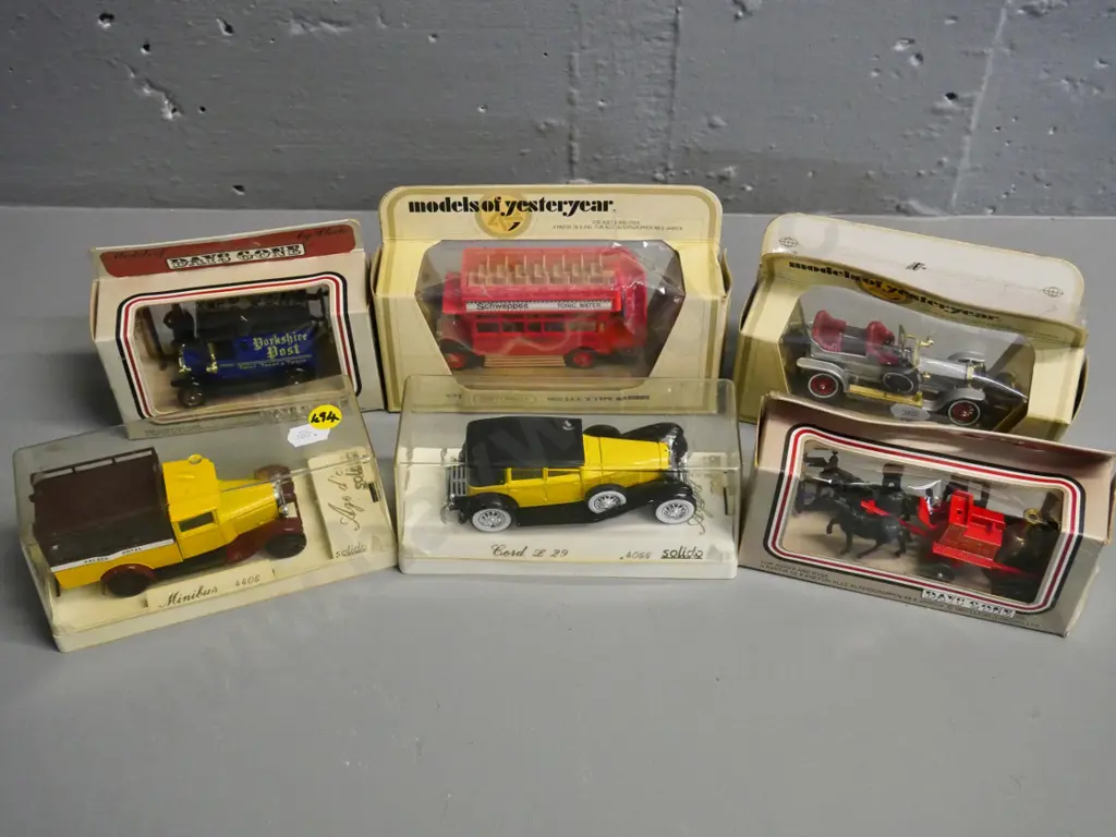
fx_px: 1290
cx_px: 558
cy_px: 418
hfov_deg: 46.8
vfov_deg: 36.0
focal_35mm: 40
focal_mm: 20
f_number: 5.6
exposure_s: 1/160
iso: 3200
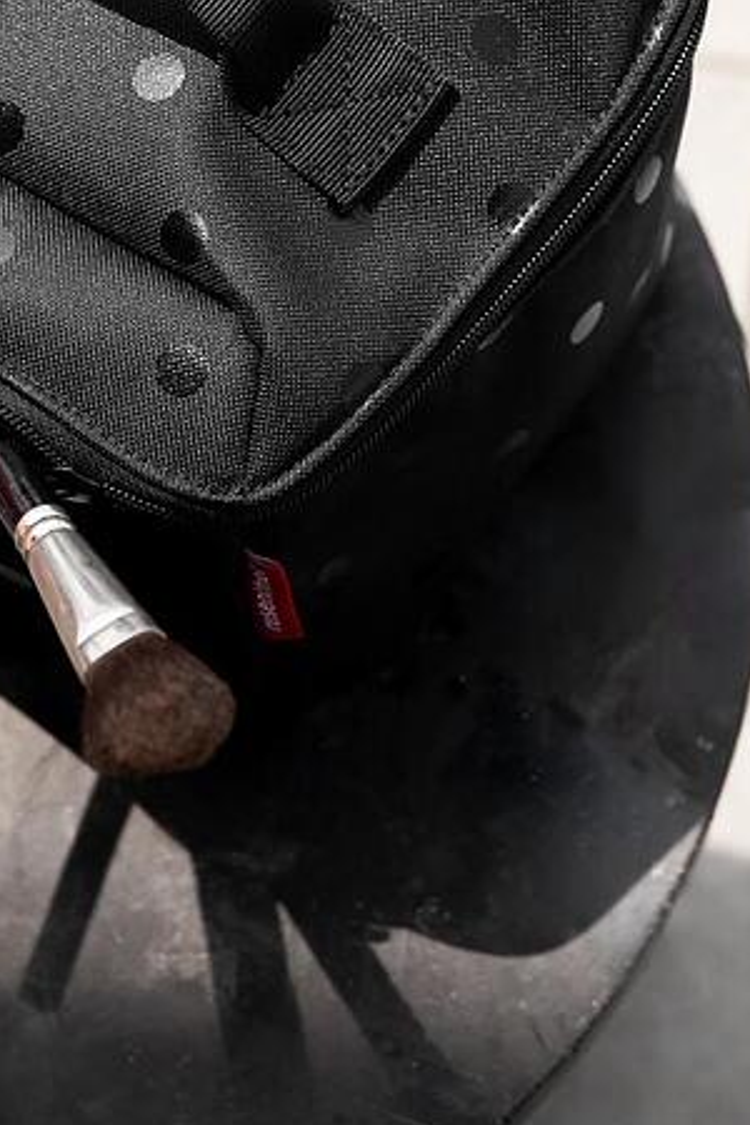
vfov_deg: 15.1
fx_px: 4218
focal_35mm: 135
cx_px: 215
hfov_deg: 10.1
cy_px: 236
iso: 250
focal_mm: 70
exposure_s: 1/640
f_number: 5
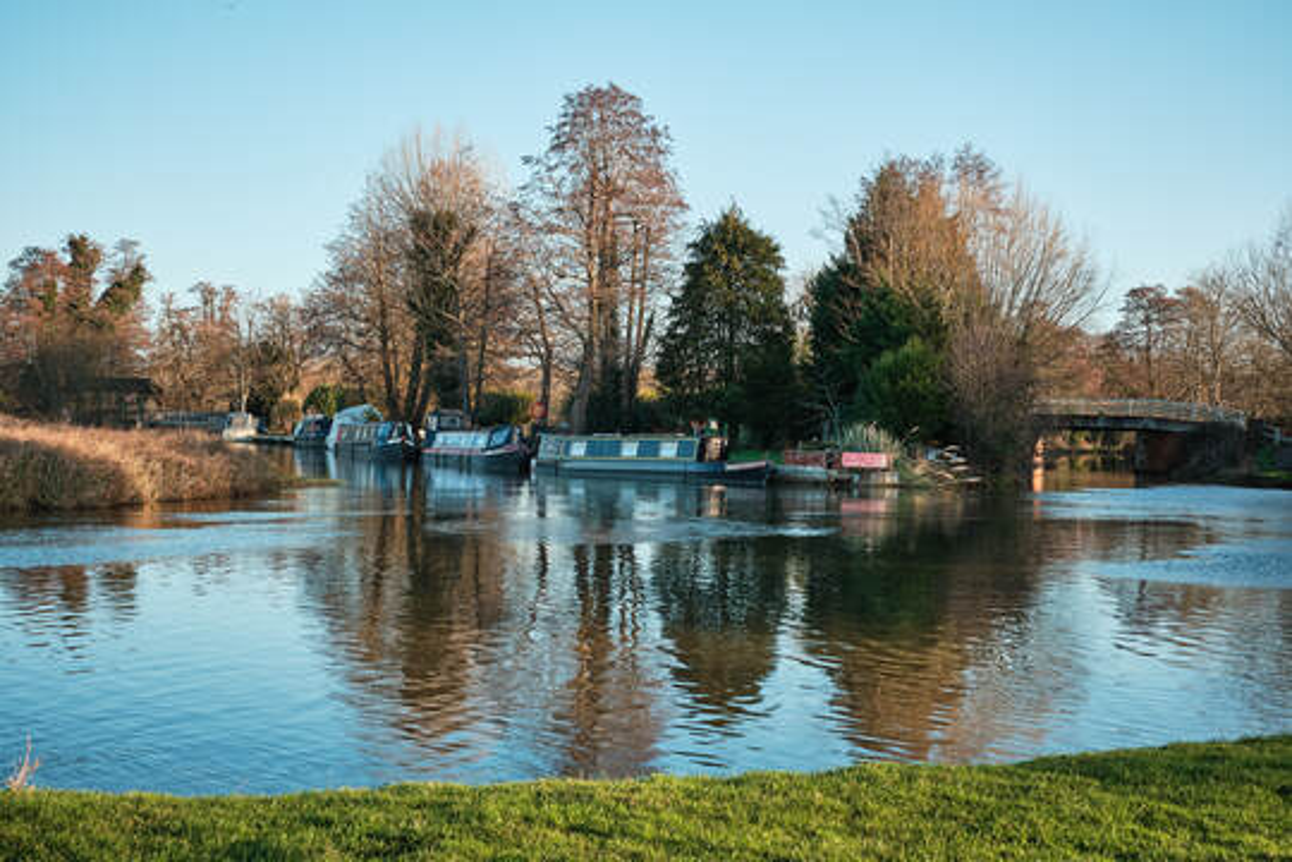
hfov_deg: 39.6
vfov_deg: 27.0
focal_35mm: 50
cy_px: 431
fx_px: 1794
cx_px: 646
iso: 200
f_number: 7.1
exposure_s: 1/160
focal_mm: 33
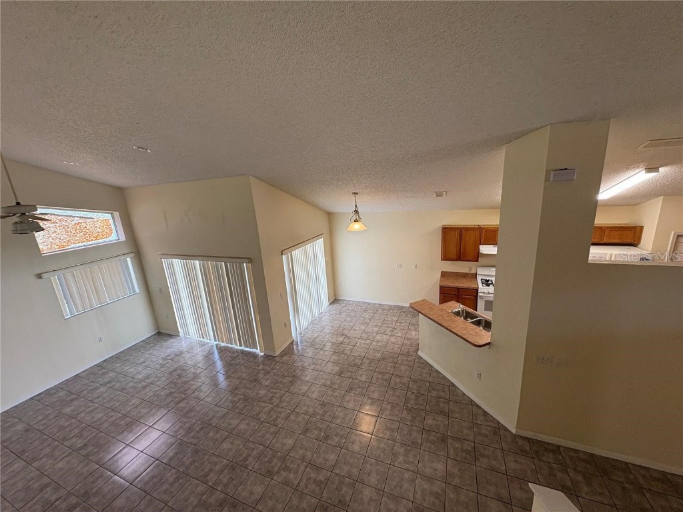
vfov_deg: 85.7
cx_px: 342
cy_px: 256
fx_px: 276
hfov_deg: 102.1
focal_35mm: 14
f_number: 2.2
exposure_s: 1/120
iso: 125
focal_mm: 2.22
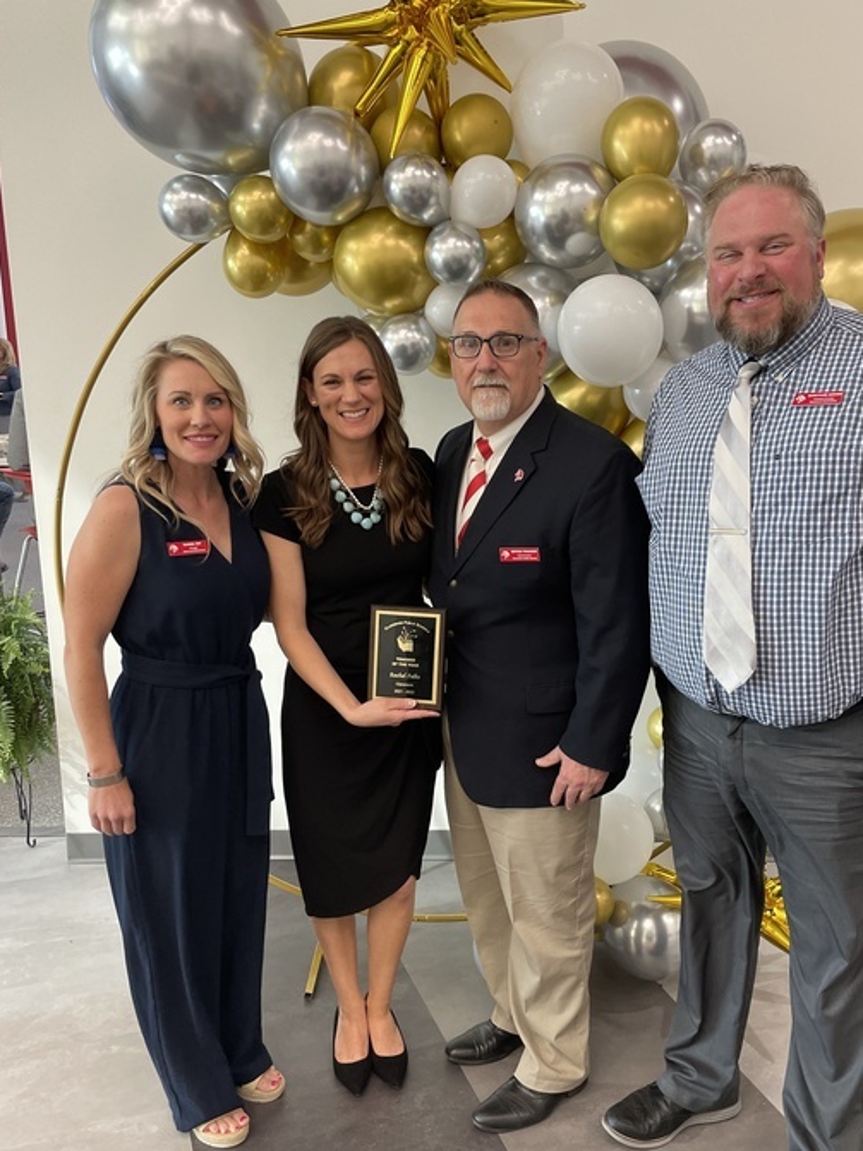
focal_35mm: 31
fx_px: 1031
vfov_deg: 58.2
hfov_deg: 45.3
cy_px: 642
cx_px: 491
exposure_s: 1/60
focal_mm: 4.2
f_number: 1.6
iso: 125
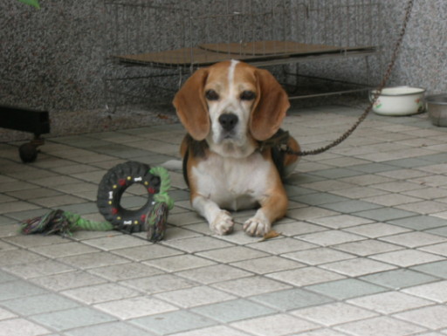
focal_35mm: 102
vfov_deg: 14.5
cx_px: 224
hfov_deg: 19.2
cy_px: 168
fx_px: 1318
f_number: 4.9
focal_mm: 17.1
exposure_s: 1/30.2
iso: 50
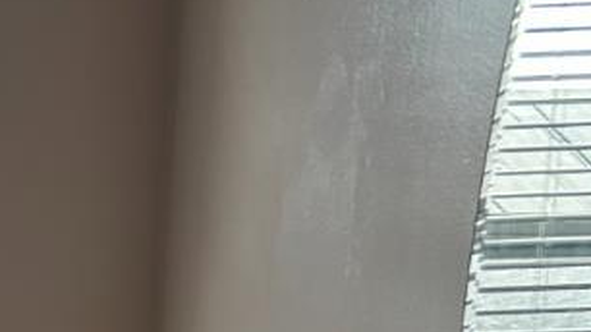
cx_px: -506
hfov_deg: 13.7
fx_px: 2178
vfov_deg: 7.9
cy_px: 887
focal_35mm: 139
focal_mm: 5.7
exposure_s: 1/100
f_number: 1.5
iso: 40
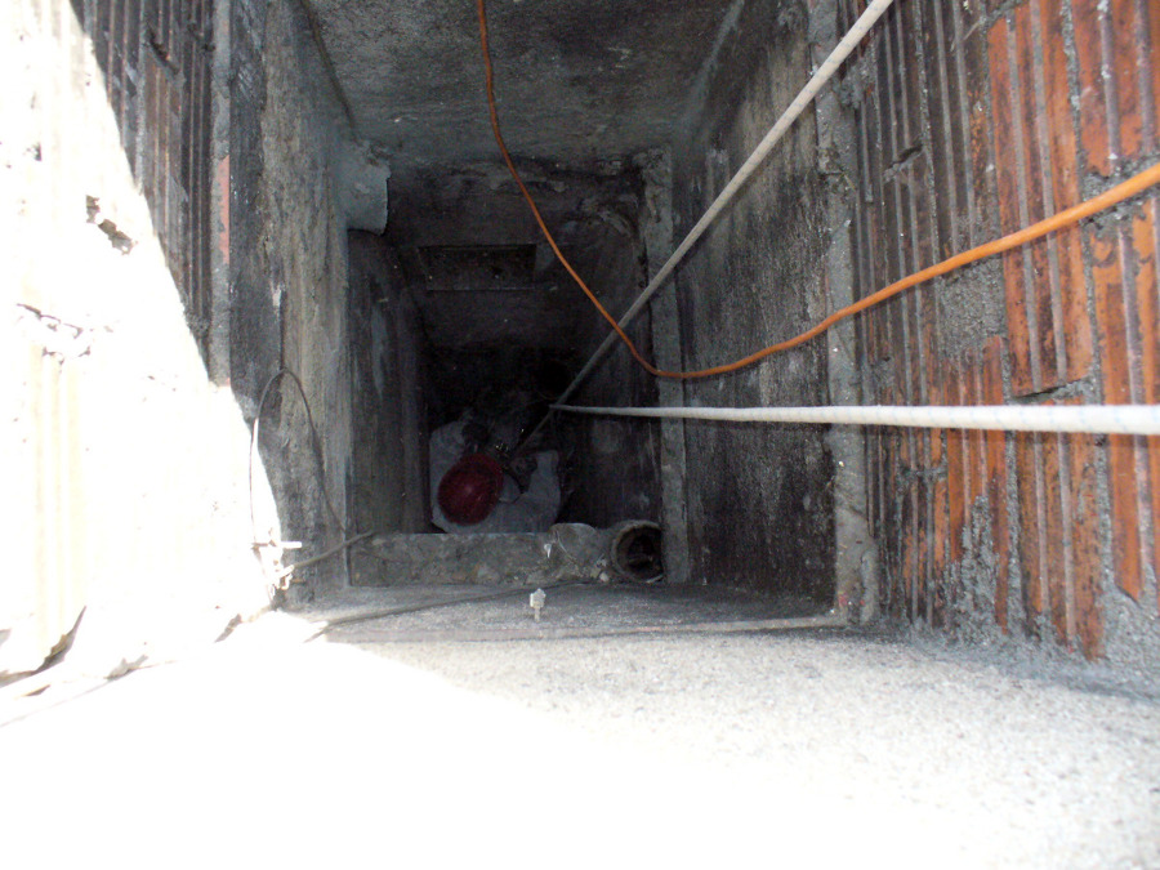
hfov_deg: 50.1
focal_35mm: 37
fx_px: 1240
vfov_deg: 38.7
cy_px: 435
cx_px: 580
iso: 400
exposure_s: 1/125
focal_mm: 6.1
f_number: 5.6
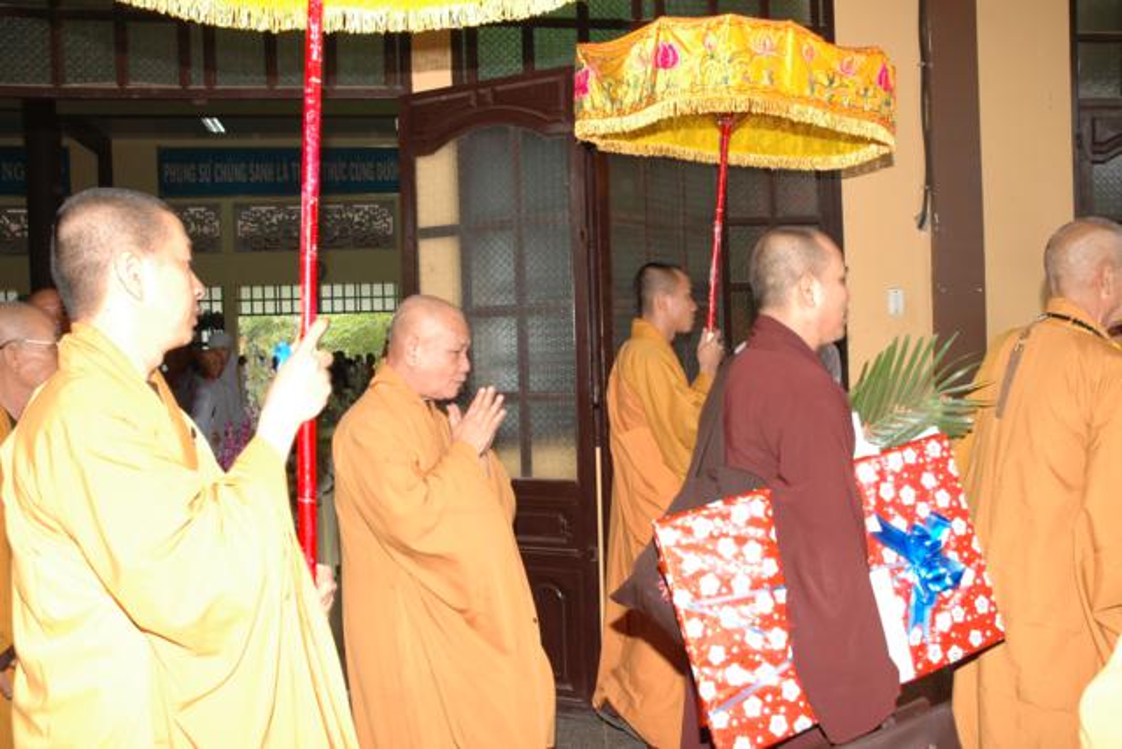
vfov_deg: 40.0
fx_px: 1029
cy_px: 374
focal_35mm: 33
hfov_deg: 57.2
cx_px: 561
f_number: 7.1
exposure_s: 1/60
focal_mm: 22
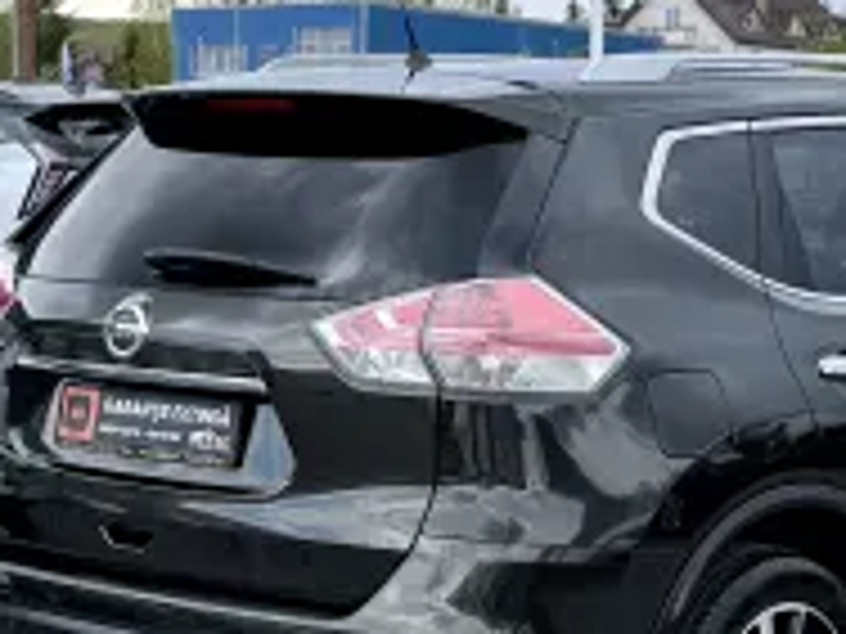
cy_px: 436
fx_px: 1124
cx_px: 693
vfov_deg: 31.2
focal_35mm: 46
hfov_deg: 39.4
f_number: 1.78
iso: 80
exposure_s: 1/1618
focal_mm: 6.76
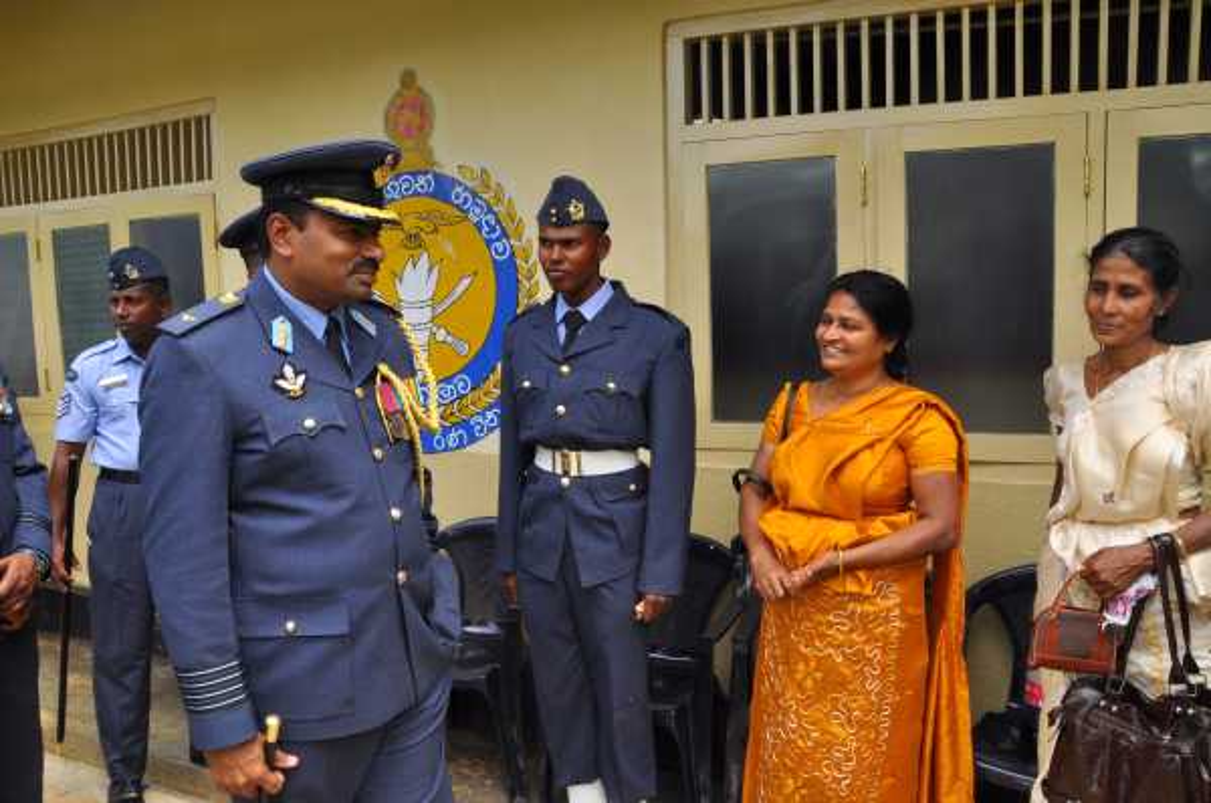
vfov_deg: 47.8
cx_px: 606
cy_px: 402
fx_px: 907
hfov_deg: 67.5
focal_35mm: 27
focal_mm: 18
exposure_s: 1/60
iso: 200
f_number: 14
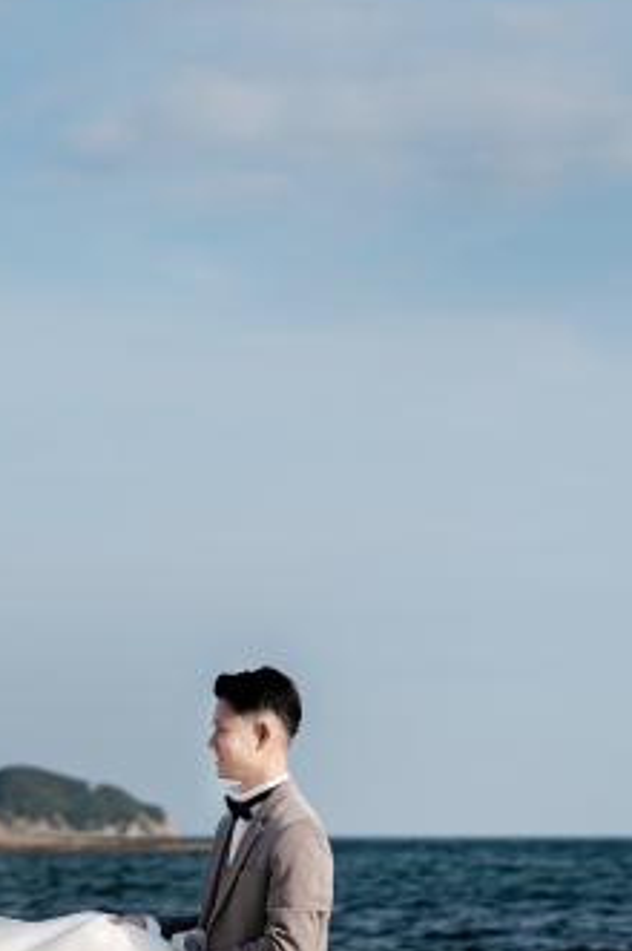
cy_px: 493
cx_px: 57
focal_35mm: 121
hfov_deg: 11.2
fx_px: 3193
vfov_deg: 16.9
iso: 80
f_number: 1.8
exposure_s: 1/8000
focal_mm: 50
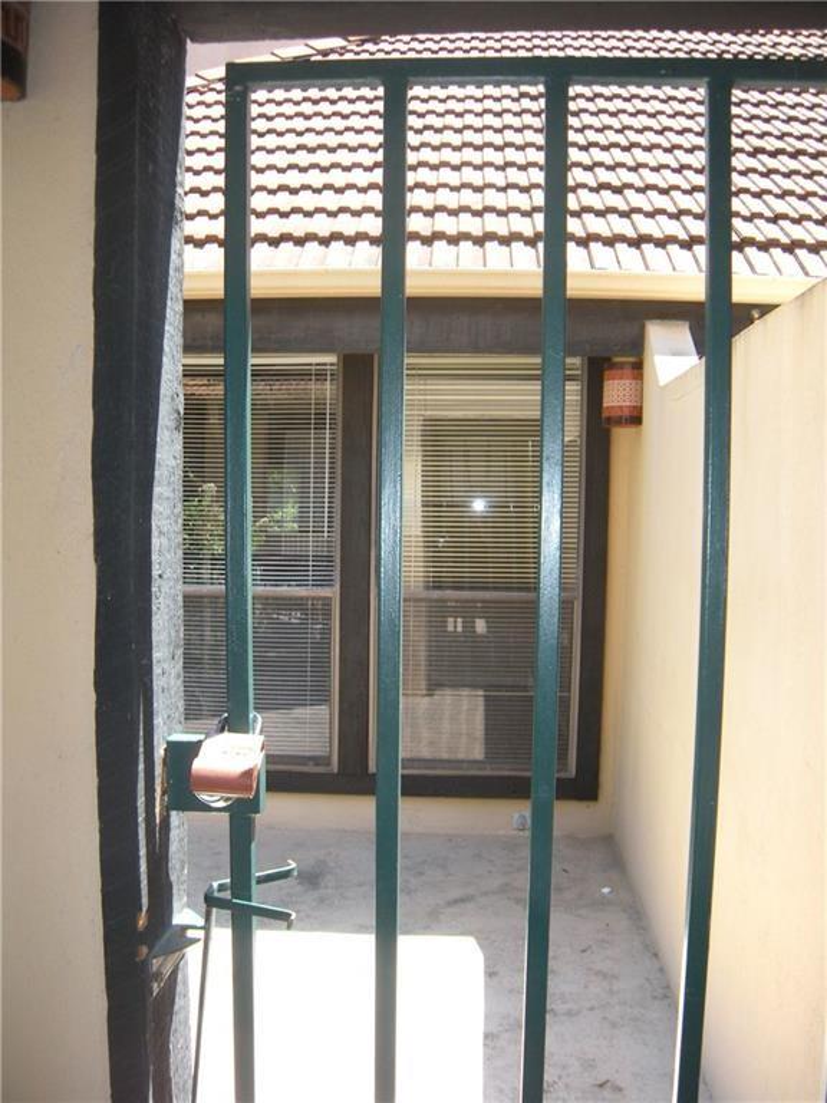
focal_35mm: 35
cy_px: 552
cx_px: 414
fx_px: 1115
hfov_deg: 40.7
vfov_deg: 52.6
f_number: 3.8
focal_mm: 5.9
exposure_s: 1/118
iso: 89
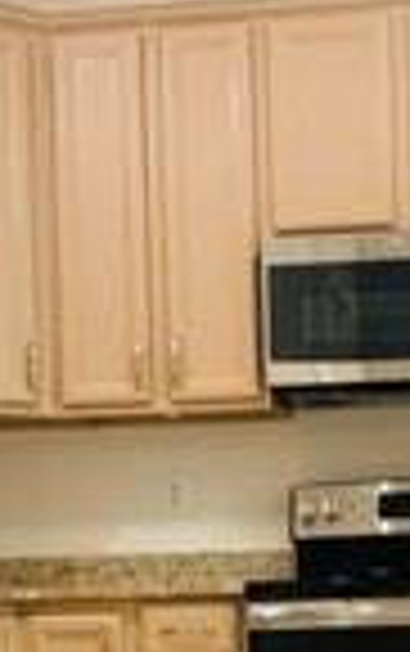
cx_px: 424
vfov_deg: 23.6
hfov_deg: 15.1
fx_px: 1515
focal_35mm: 85
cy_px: 598
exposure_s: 1/60
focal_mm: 4.25
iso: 80
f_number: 1.8
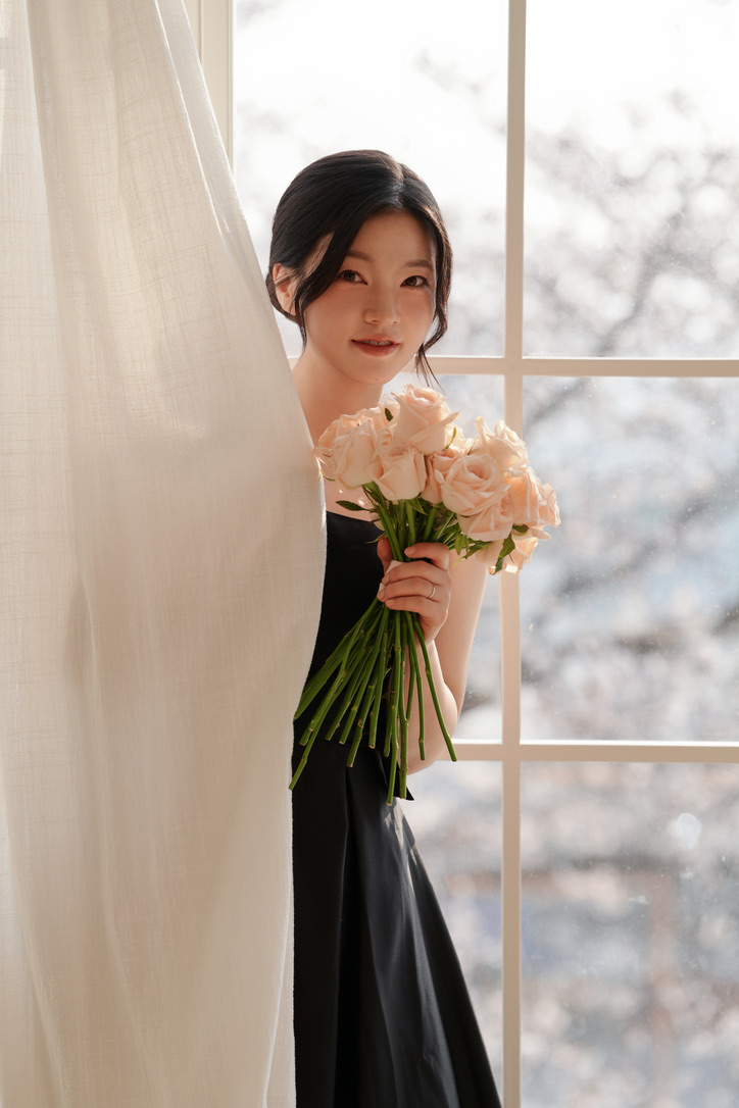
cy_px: 554
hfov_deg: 11.8
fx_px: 3572
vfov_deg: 17.6
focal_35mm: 116
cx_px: 370
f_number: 2.8
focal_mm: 116
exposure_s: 1/400
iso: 100
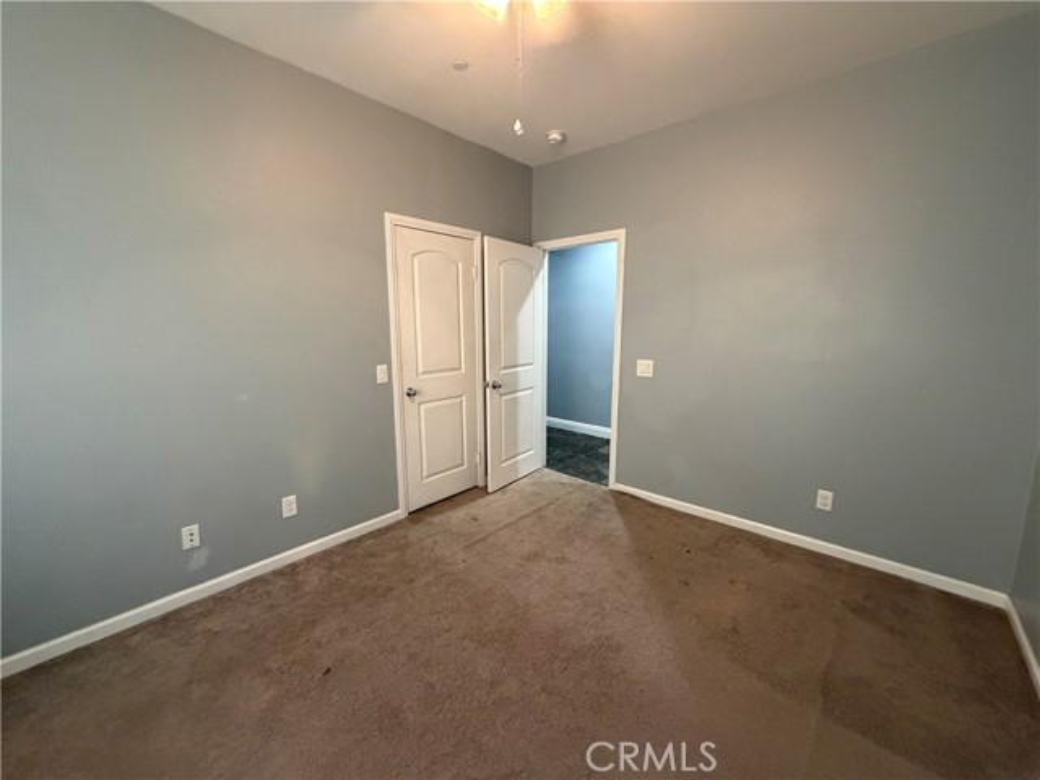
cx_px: 520
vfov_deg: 85.7
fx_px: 421
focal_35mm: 14
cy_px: 390
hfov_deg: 102.1
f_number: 2.2
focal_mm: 2.22
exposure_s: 1/60
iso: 800
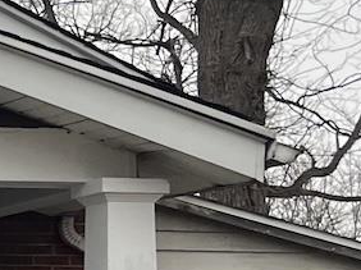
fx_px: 1938
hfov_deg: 9.3
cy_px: 252
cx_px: -556
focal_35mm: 186
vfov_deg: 7.9
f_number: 1.6
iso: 50
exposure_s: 1/121
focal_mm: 5.1
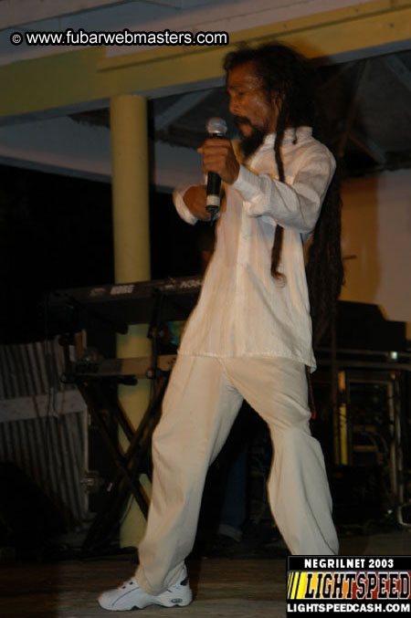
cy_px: 309
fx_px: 1699
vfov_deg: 20.6
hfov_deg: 13.8
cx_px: 206
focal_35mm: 99
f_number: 5
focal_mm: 66
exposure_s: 1/60
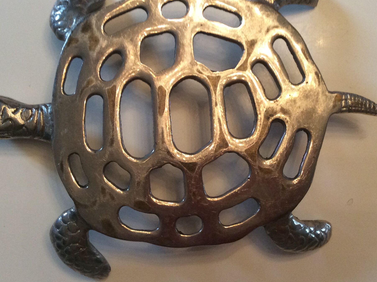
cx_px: 187
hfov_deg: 41.3
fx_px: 500
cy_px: 125
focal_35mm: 46
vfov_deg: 31.4
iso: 125
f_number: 2.4
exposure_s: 1/25
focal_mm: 3.3
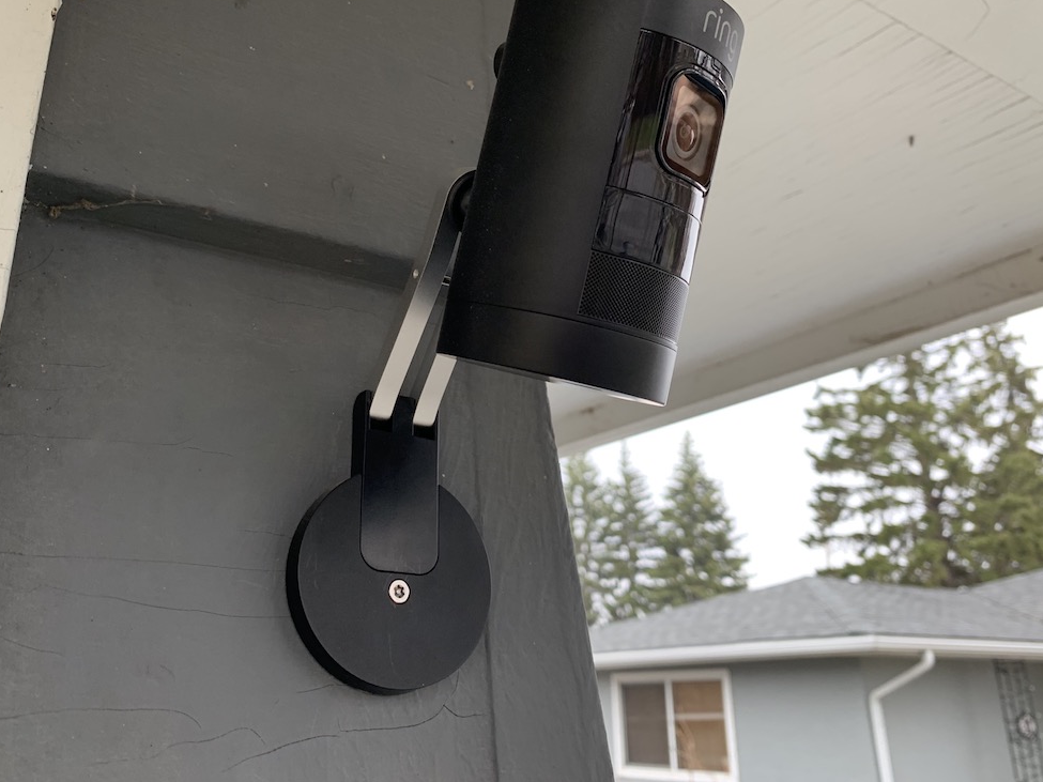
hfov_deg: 56.7
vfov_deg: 44.0
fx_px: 964
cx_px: 459
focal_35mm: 32
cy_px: 324
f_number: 1.8
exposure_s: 1/121
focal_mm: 4.25
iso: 64
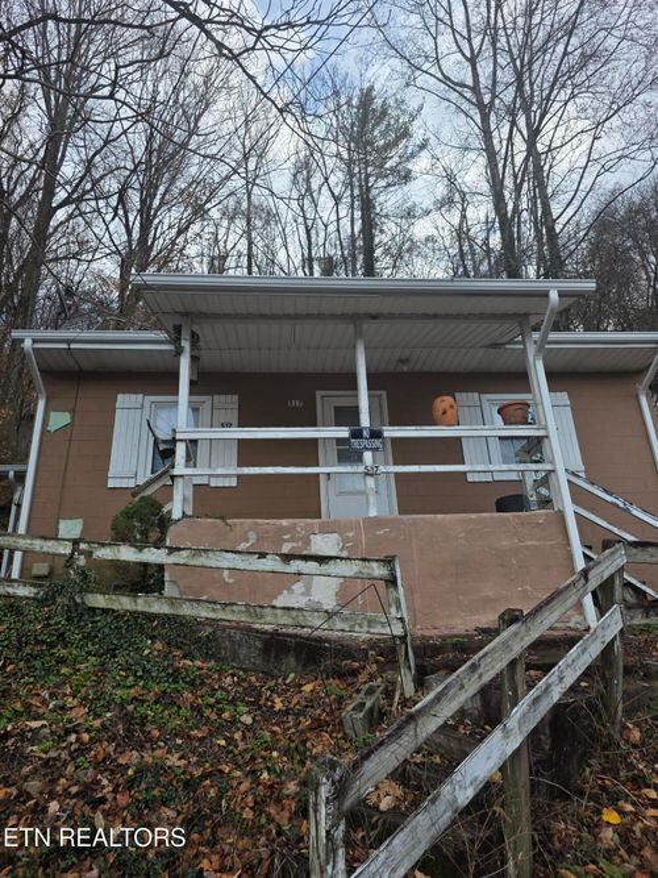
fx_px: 583
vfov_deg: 73.9
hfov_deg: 58.9
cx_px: 329
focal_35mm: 23
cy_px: 439
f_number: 1.7
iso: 80
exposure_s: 1/1839
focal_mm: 6.3
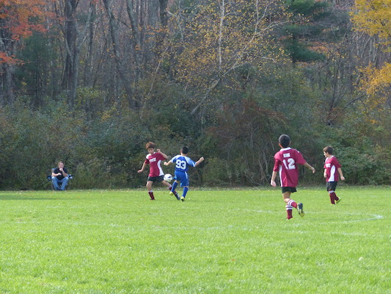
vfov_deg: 10.1
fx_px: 1661
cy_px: 147
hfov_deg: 13.4
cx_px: 196
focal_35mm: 147
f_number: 2.8
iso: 400
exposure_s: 1/500
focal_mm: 26.5
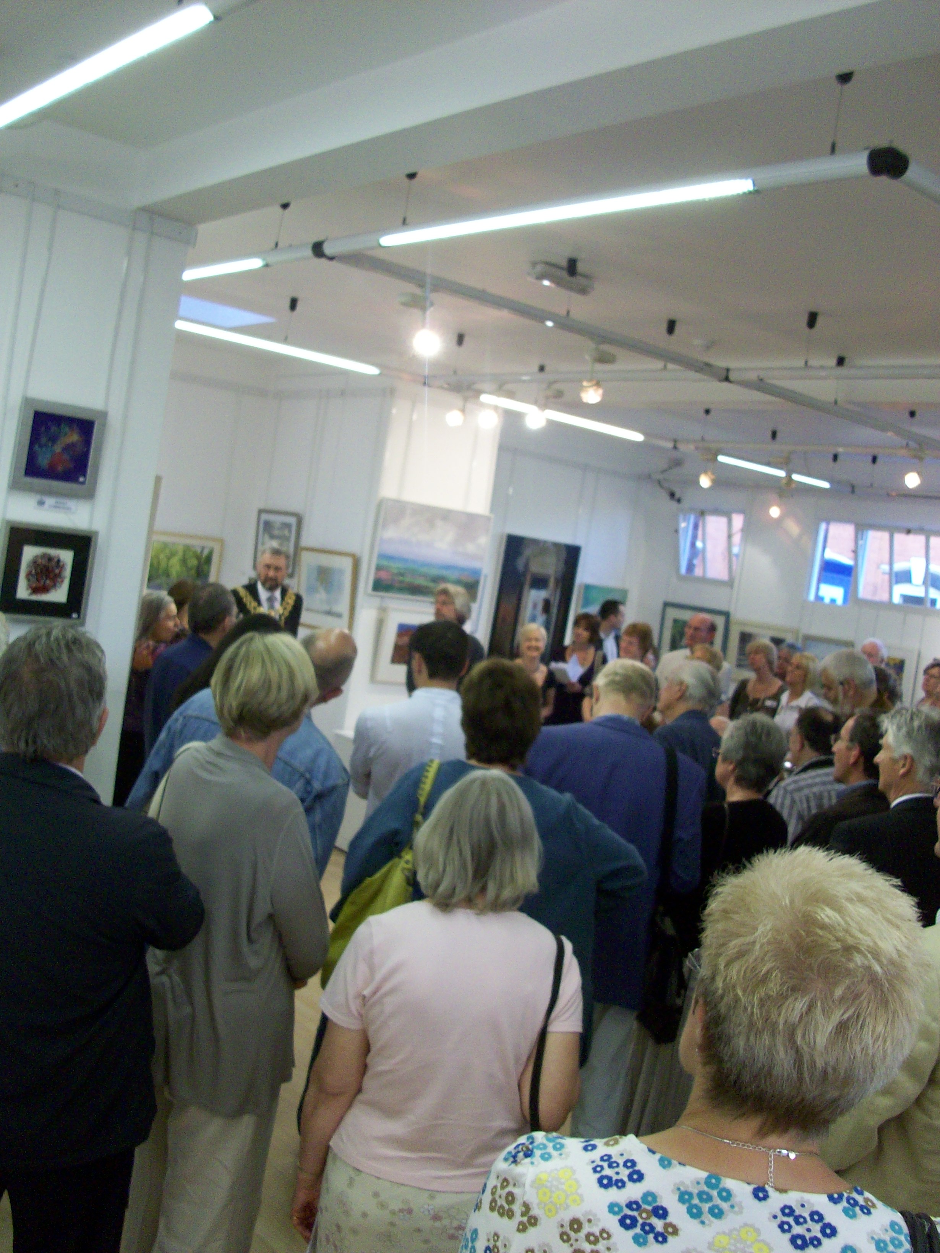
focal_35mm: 34
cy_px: 626
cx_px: 470
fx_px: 1231
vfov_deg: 54.0
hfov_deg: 41.8
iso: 160
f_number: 2.8
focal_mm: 5.7
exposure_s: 1/31
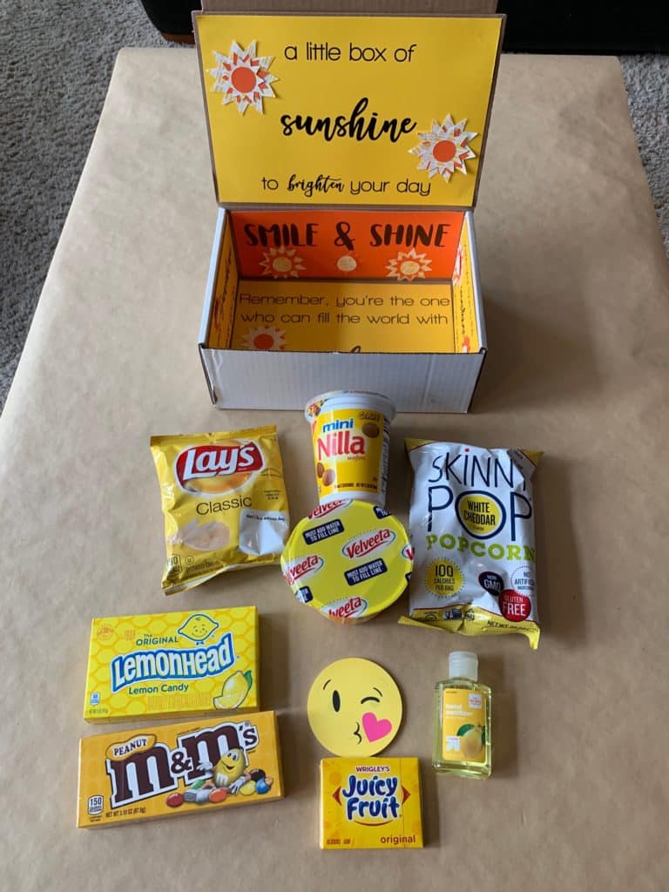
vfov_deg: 67.3
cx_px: 334
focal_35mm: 26
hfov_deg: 53.1
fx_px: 670
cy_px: 446
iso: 80
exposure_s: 1/120
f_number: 1.8
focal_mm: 4.25
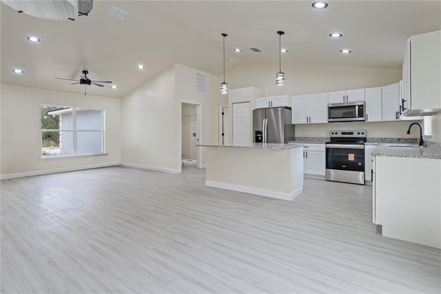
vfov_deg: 70.4
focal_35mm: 17
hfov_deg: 93.3
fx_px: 208
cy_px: 147
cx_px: 220
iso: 250
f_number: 16
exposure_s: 1/2
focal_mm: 17
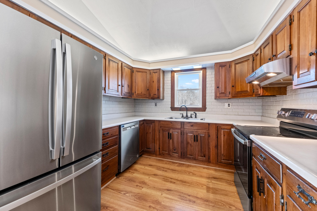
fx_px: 123
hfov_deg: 104.3
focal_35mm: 14
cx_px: 158
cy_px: 106
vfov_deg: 81.2
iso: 500
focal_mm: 9.2
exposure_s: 1/15
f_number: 8
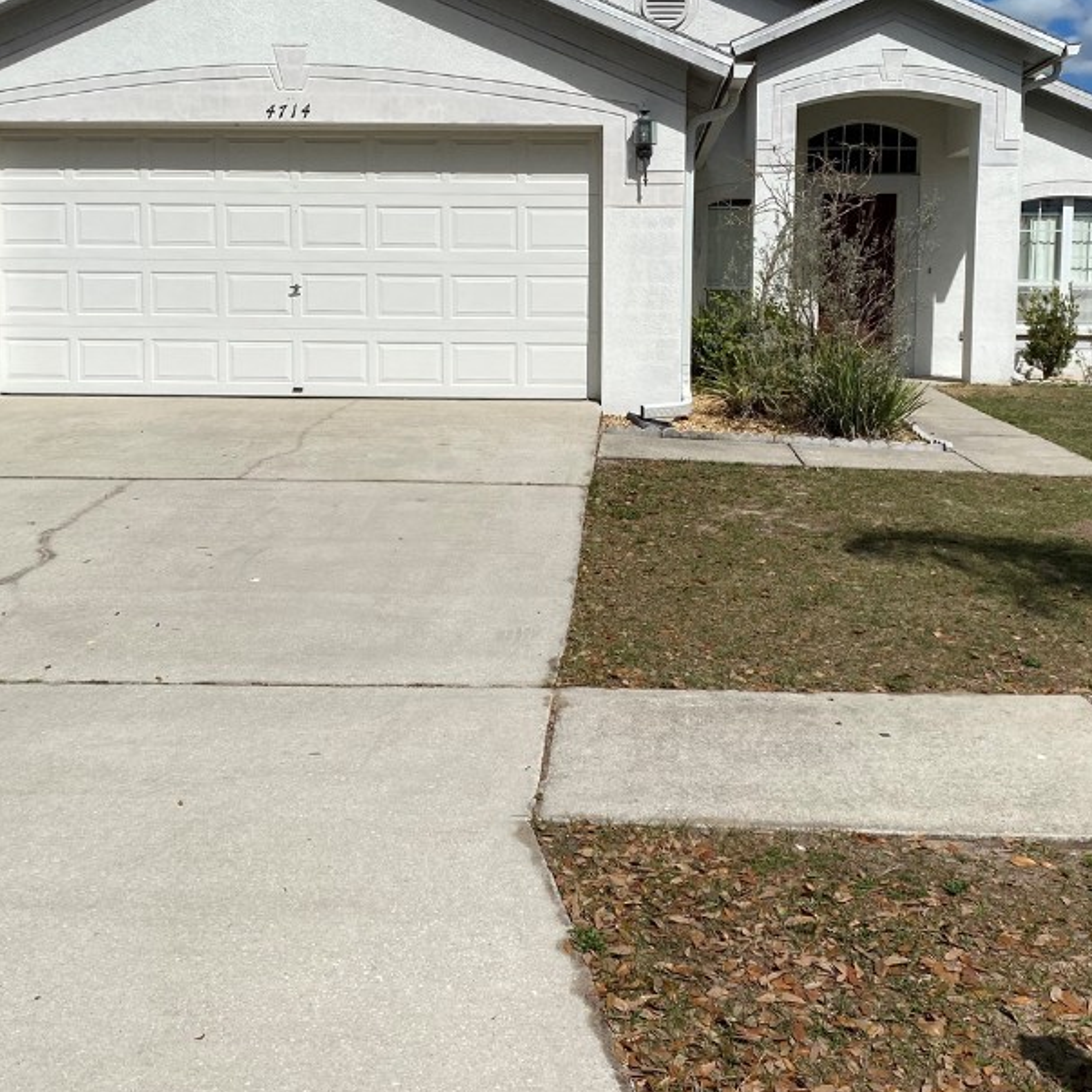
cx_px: 549
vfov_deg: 42.6
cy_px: 433
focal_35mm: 39
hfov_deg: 42.8
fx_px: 1392
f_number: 1.8
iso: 32
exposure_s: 1/9615
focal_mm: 4.25
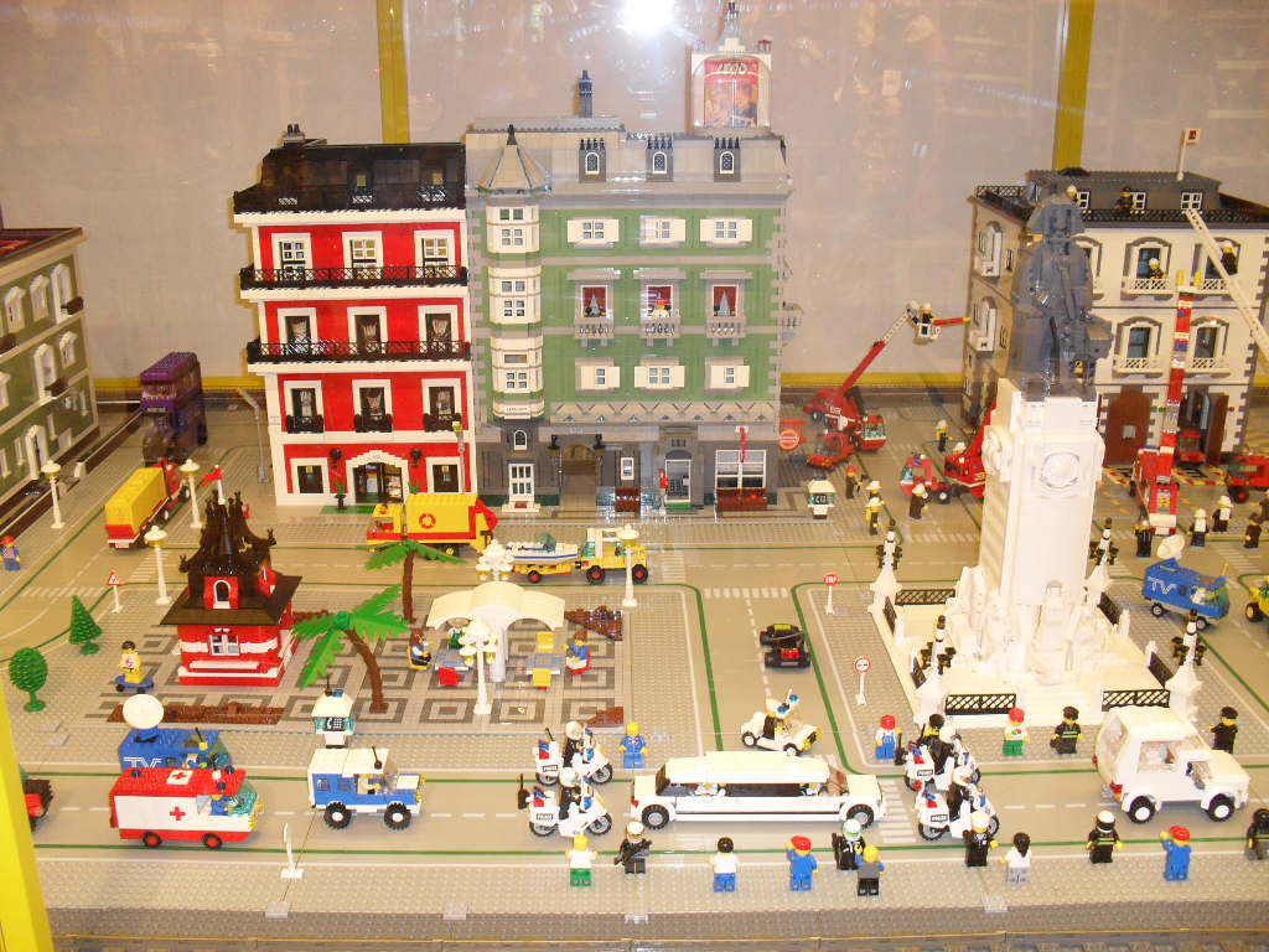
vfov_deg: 40.7
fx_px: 1283
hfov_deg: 52.6
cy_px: 476
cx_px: 634
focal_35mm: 35
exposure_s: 1/45
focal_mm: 6.3
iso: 200
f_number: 3.2
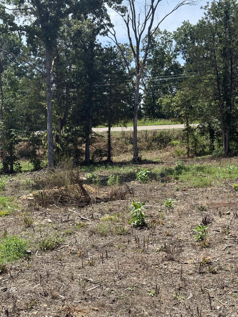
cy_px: 158
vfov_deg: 39.7
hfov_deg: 30.3
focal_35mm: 48
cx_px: 119
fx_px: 440
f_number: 1.78
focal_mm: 6.76
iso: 100
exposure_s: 1/3891
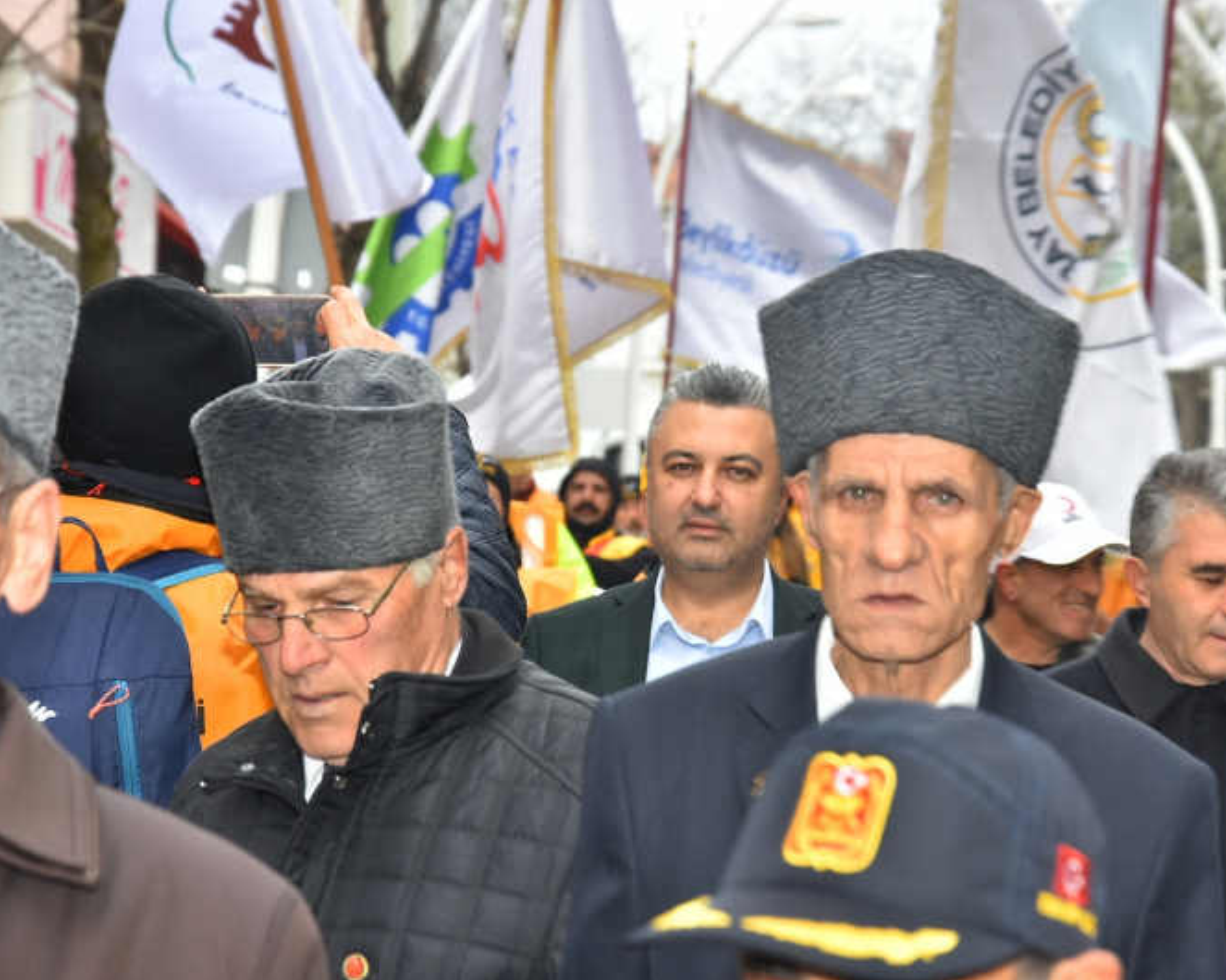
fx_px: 4933
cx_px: 692
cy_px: 490
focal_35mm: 136
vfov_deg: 11.3
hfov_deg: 14.2
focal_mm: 80
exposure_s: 1/125
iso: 500
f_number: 8
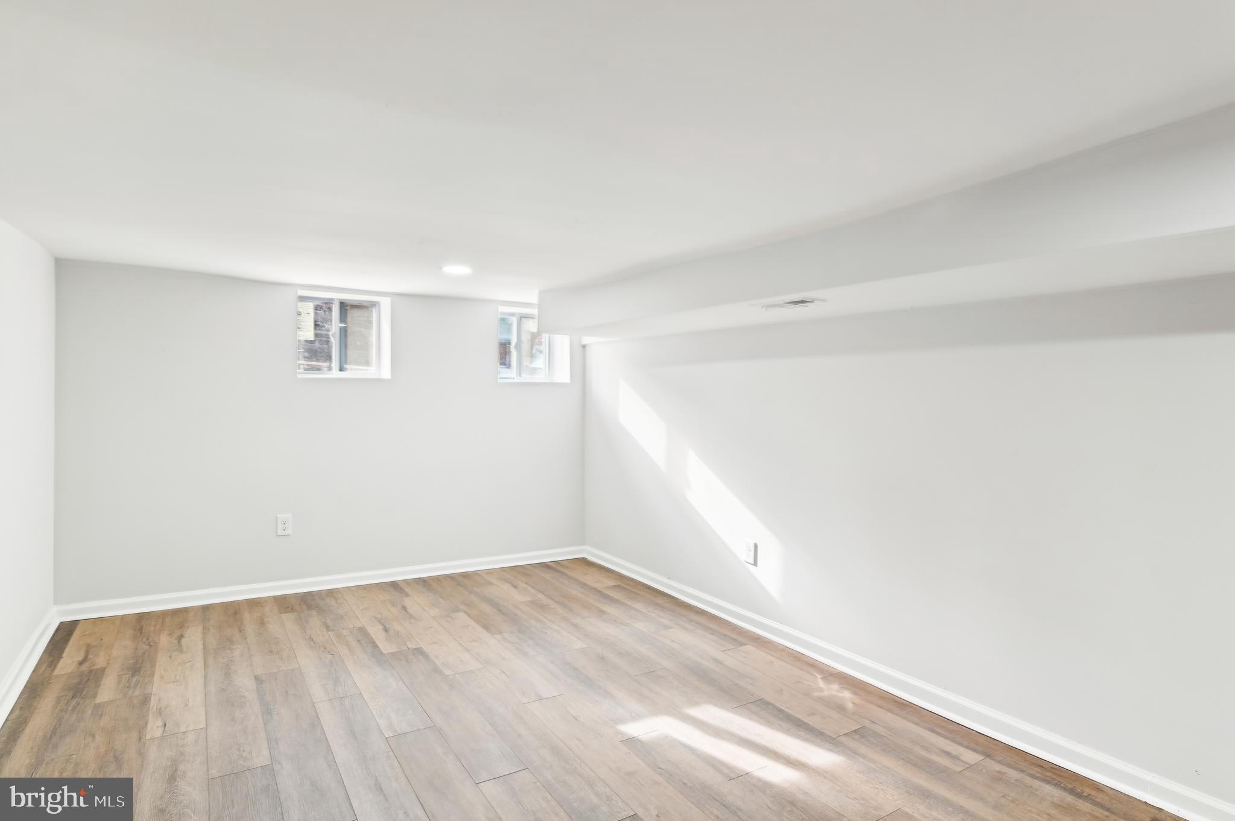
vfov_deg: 67.3
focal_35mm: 18
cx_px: 618
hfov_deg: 90.0
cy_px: 410
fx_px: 617
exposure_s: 1/6
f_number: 8
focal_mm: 18
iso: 100
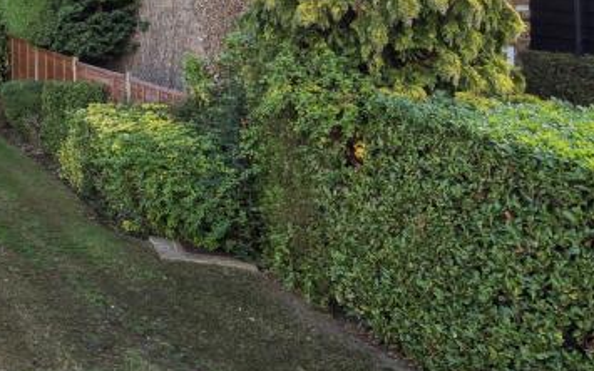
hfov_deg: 29.4
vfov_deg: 26.3
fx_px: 761
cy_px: 21
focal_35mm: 47
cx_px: -261
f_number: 5.6
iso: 320
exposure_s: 1/640
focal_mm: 16
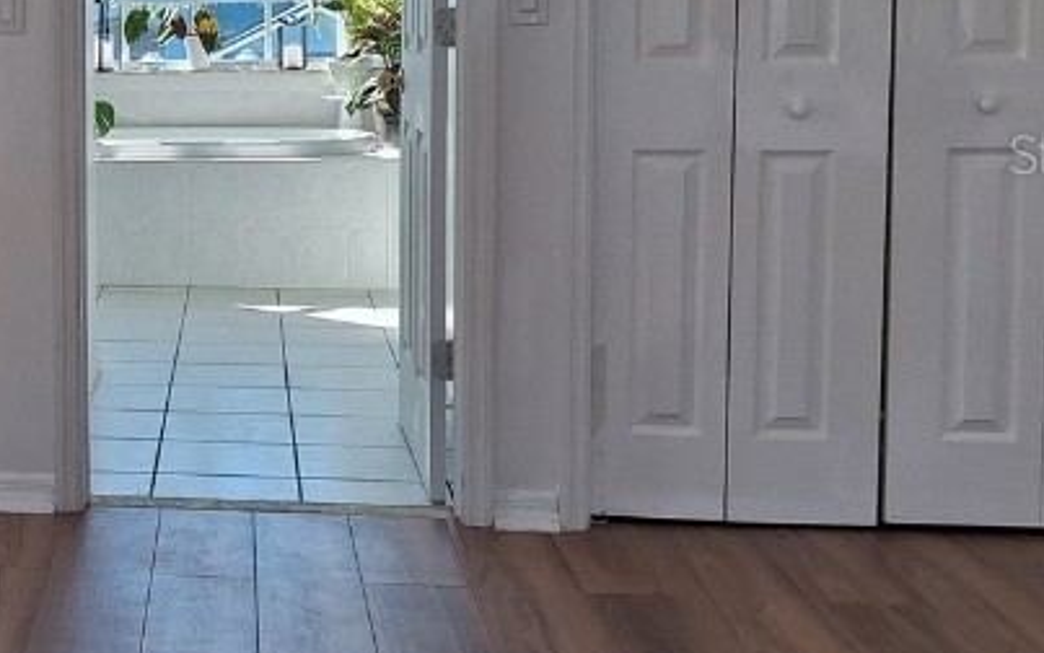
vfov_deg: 20.8
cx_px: -73
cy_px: 153
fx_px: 1764
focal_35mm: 62
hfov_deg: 30.0
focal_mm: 5.54
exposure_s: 1/610
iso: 40
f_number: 1.8
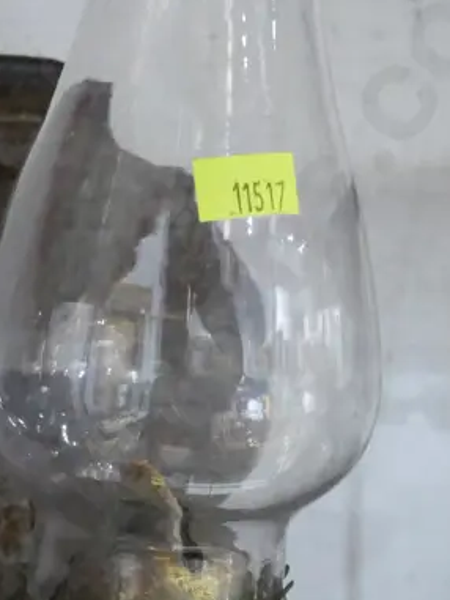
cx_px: 95
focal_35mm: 102
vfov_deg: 19.0
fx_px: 1767
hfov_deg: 14.4
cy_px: 504
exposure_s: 1/30
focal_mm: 19
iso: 3200
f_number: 4.1
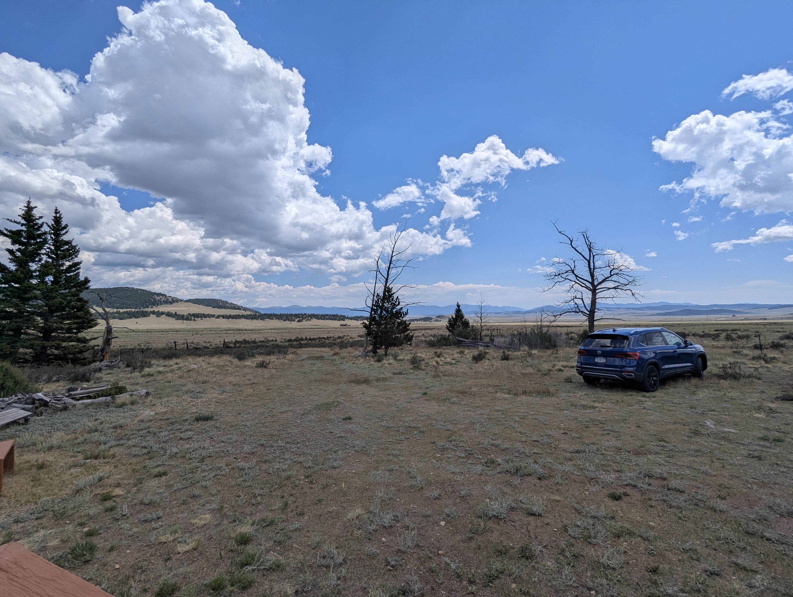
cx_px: 396
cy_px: 298
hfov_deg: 94.4
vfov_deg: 78.2
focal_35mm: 16
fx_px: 367
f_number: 2.2
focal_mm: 2.35
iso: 48
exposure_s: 1/3322
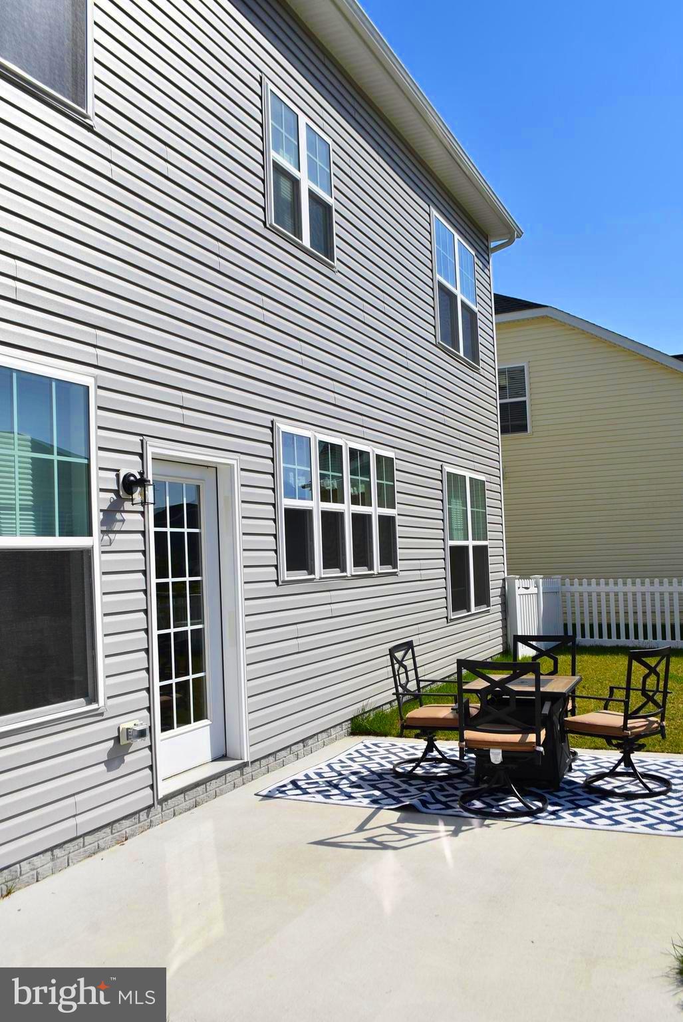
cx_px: 342
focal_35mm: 30
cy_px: 511
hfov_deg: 43.7
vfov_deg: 61.9
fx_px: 852
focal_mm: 20
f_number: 8
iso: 110
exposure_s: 1/500
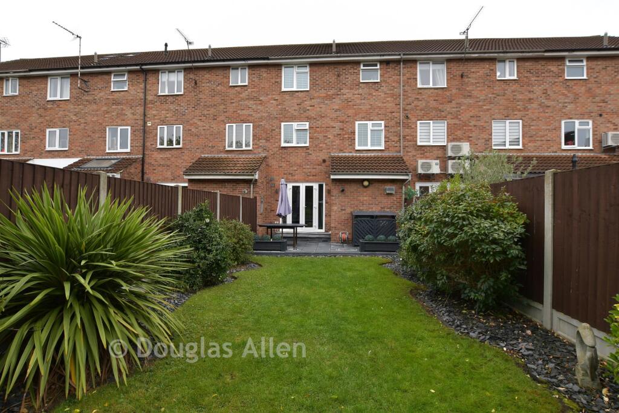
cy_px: 206
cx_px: 310
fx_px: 275
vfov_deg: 73.8
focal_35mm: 16
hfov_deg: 96.7
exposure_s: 1/20
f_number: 8
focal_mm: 11
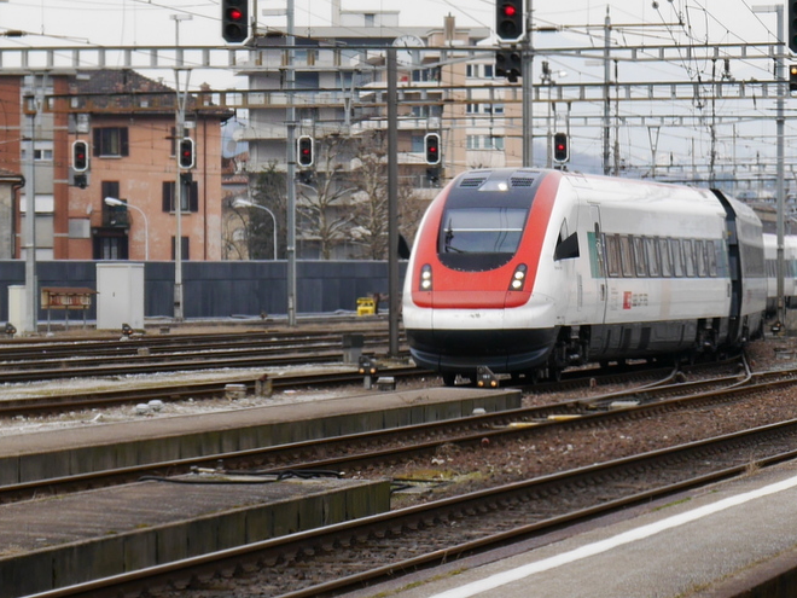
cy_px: 258
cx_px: 549
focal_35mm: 140
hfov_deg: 14.1
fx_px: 3223
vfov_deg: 10.6
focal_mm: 42
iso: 160
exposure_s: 1/200
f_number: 6.3
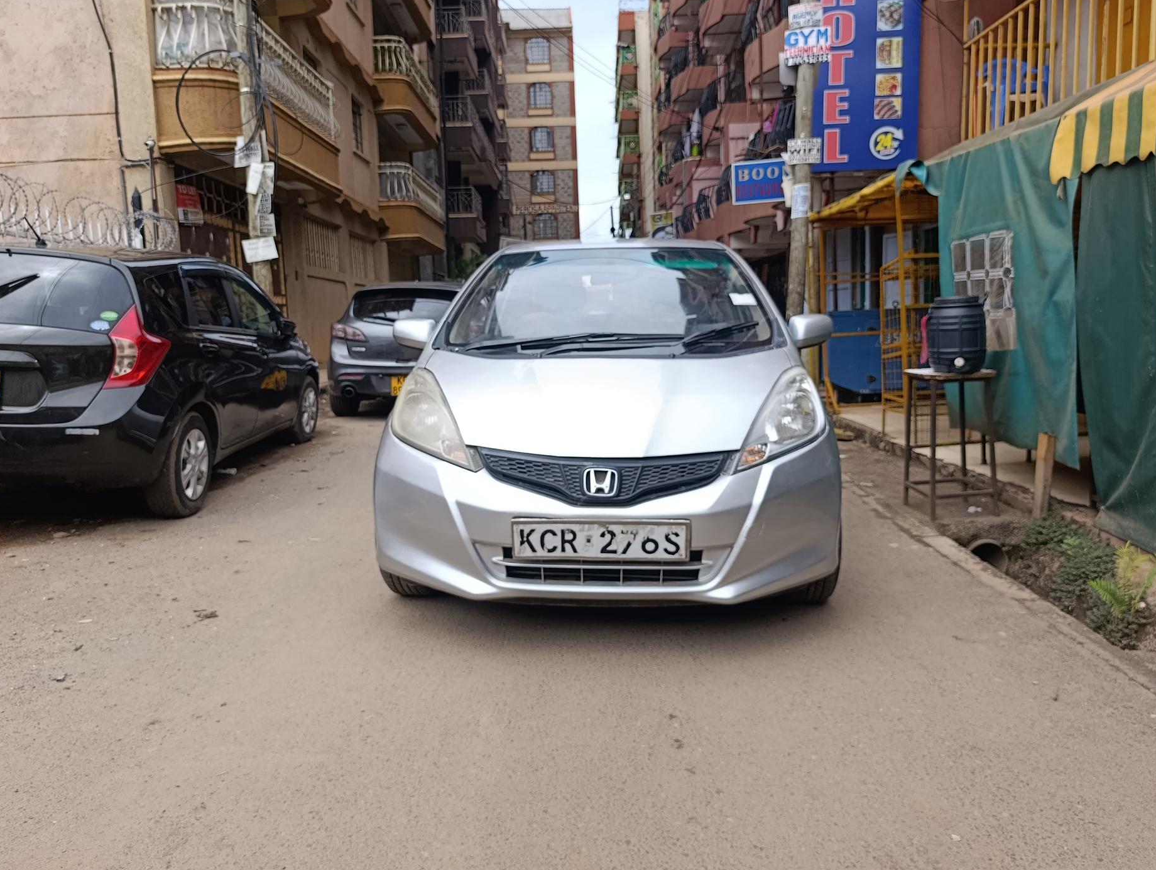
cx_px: 579
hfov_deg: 71.5
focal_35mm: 24
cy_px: 419
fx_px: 803
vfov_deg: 56.9
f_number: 1.65
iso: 50
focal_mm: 6.11
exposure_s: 1/312
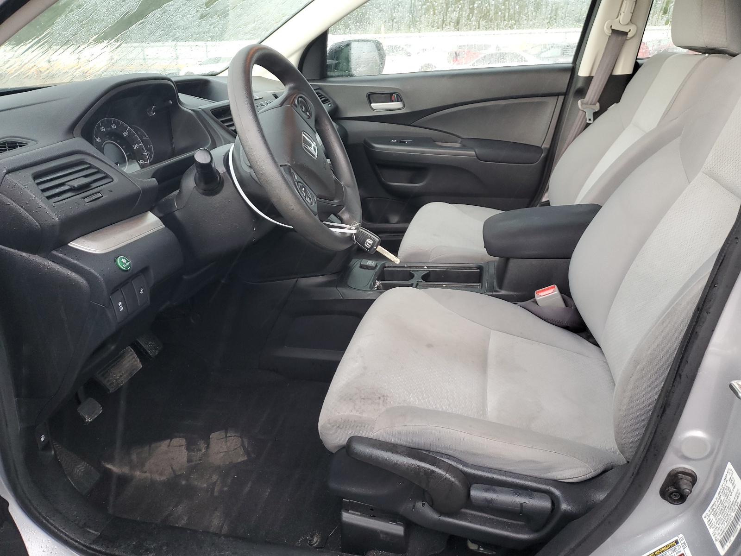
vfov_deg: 53.1
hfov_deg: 67.3
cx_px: 370
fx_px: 557
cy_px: 278
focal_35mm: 26
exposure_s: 1/50
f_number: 1.5
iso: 73
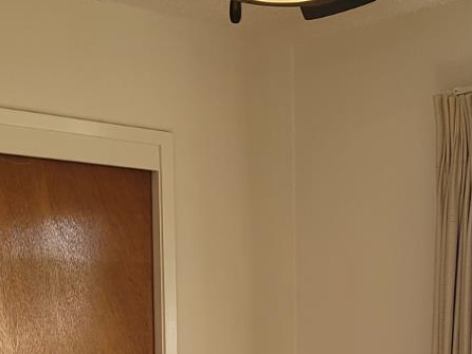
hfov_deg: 23.3
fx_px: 1146
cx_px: 242
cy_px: 396
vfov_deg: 17.0
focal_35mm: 84
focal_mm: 7
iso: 80
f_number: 1.8
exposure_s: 1/120
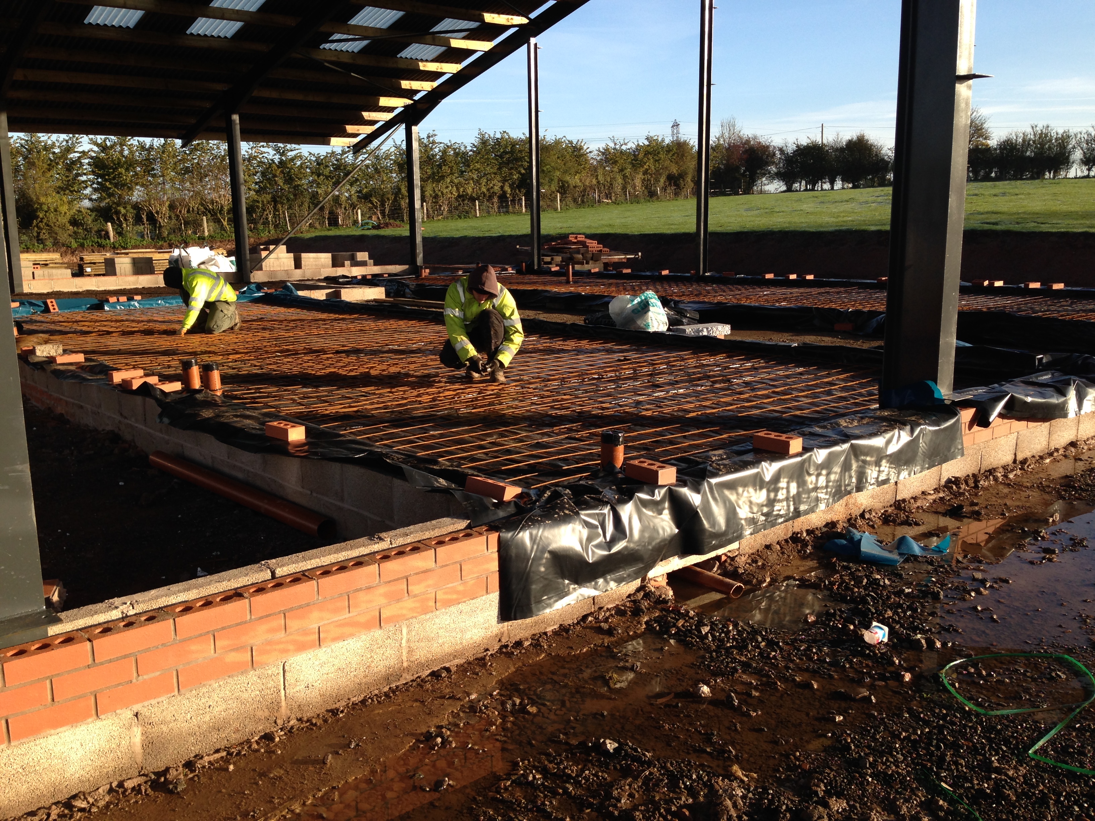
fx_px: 1044
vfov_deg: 42.9
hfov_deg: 55.4
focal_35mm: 33
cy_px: 410
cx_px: 548
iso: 50
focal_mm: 4.12
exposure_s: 1/563
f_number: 2.4
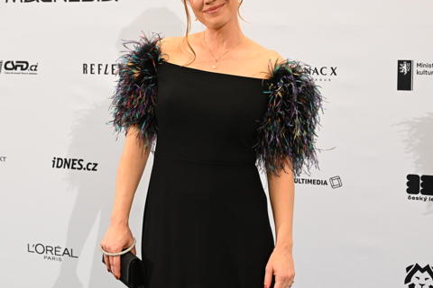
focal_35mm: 69
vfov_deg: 19.7
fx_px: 830
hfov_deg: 29.2
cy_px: 115
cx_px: 203
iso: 3200
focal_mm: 48
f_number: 5
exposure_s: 1/160
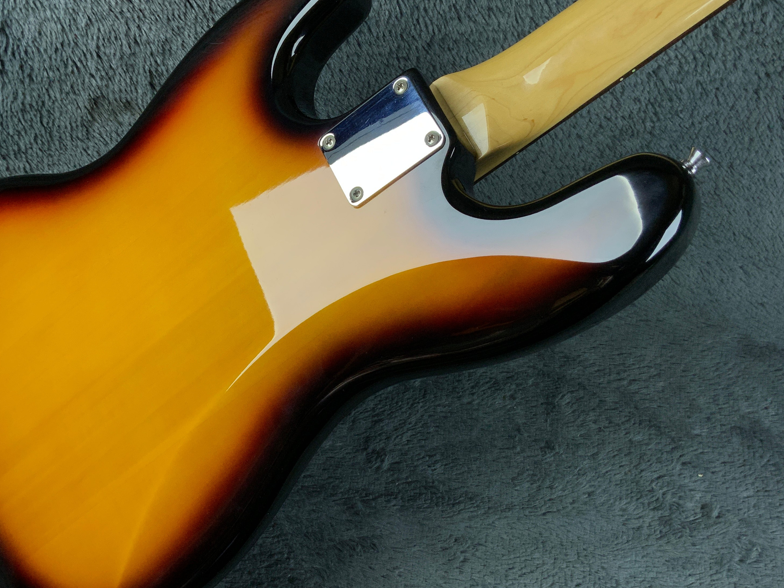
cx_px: 327
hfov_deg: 46.6
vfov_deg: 35.9
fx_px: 906
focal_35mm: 40
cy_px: 275
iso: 64
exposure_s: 1/120
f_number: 1.8
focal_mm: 3
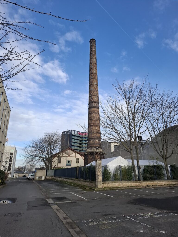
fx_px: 158
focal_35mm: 23
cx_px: 89
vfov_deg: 73.9
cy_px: 118
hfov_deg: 58.9
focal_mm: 5.54
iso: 50
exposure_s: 1/979
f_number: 1.8
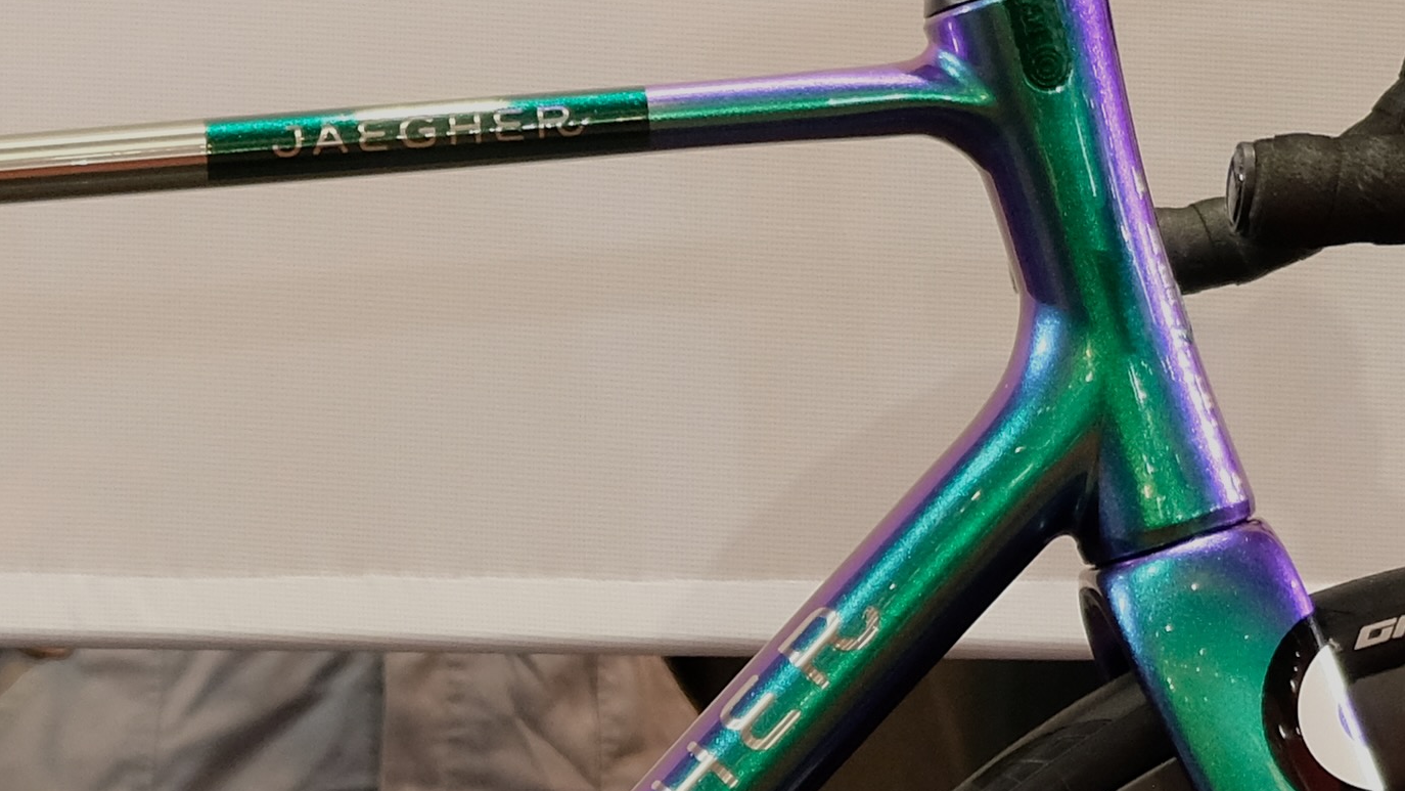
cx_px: 138
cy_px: 1288
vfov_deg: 6.5
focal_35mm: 183
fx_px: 6818
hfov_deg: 11.7
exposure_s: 1/17
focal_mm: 26.5
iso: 800
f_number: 3.2
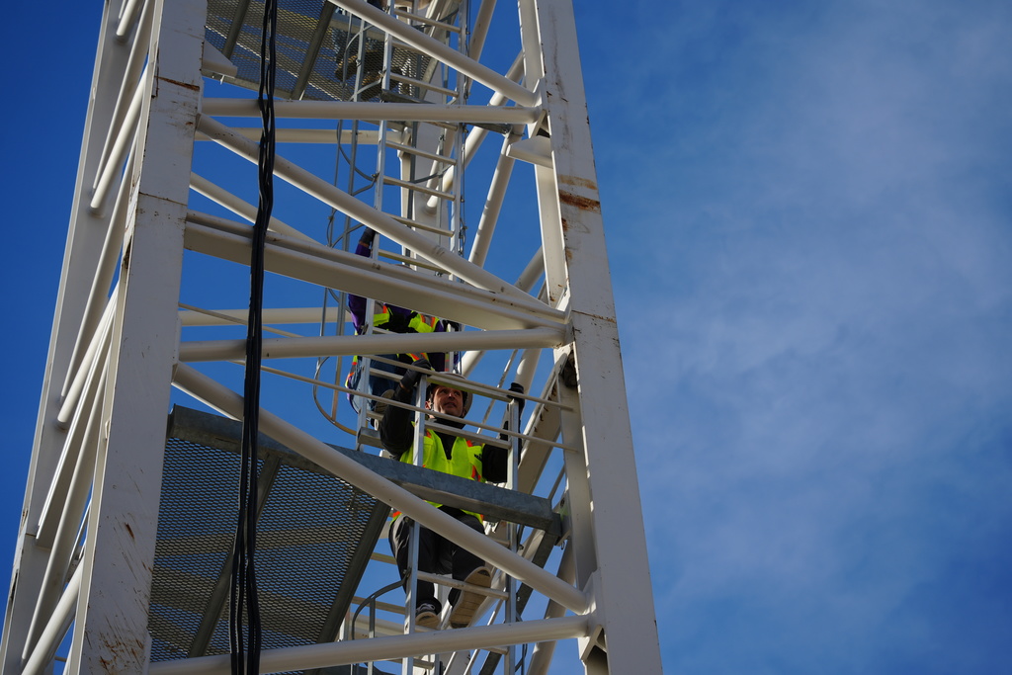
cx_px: 506
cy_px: 338
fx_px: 2558
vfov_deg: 15.0
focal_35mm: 91
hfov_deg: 22.4
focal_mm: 91
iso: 100
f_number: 5
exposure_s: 1/500
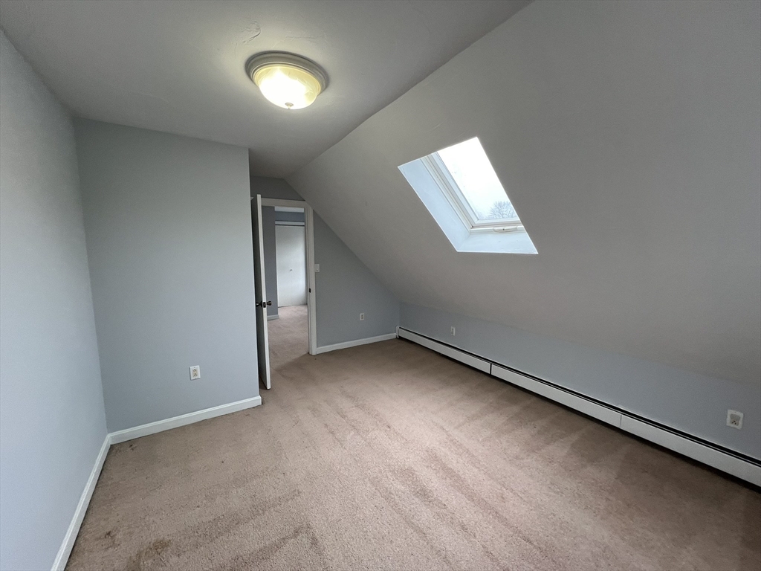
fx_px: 286
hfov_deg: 106.2
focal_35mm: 13
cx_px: 380
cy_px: 286
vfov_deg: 89.9
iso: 100
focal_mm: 1.57
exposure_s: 1/120
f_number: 1.8
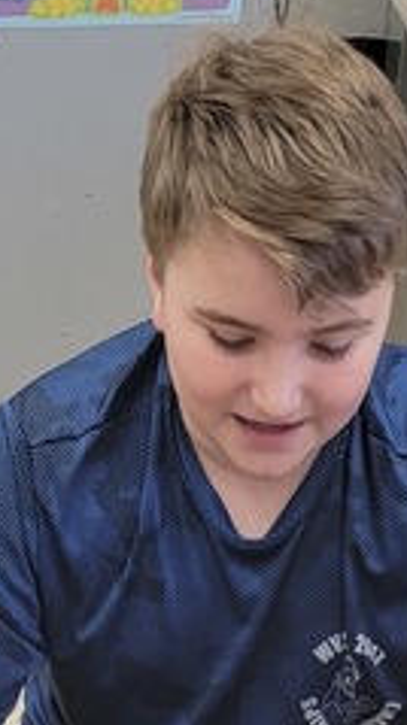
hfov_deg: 10.8
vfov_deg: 15.6
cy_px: 1408
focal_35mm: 112
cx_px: 279
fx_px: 2154
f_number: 1.8
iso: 160
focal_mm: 6.7
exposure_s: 1/120
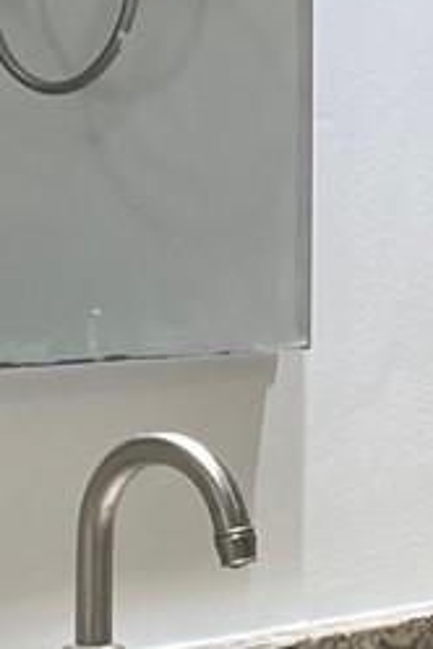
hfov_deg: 7.4
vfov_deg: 11.8
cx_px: 1002
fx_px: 3139
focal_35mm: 174
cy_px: 362
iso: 80
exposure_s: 1/120
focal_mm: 4.2
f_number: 1.6
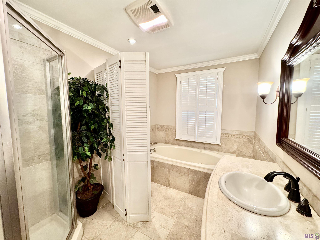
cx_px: 160
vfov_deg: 85.7
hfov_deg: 102.1
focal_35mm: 14
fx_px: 129
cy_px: 120
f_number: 2.2
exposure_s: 1/60
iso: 400
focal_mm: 2.22
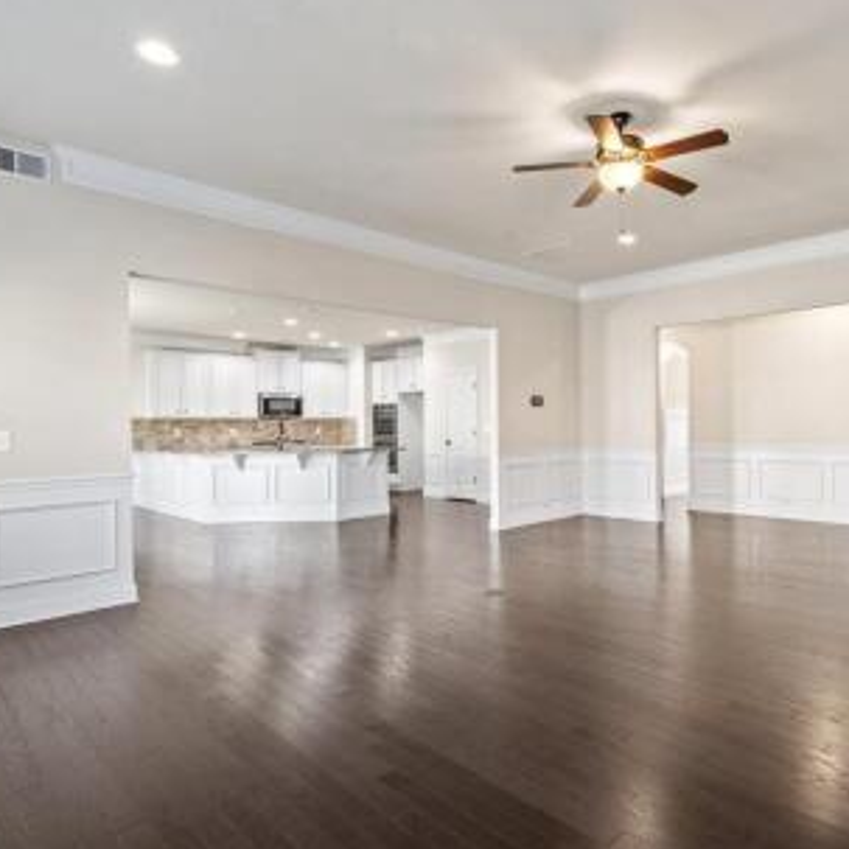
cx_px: 538
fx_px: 555
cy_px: 427
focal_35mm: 20
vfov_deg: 74.8
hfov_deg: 73.4
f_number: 8
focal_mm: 15
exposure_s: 1/1.67
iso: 320
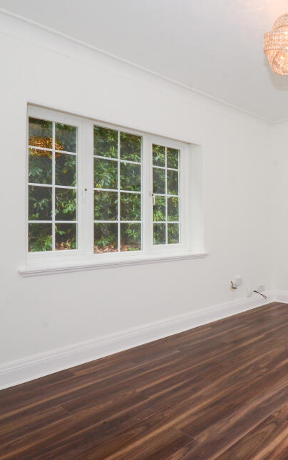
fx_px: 301
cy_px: 230
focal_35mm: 24
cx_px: 296
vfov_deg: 74.8
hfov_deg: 43.0
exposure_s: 1/30
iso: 640
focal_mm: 10
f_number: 16
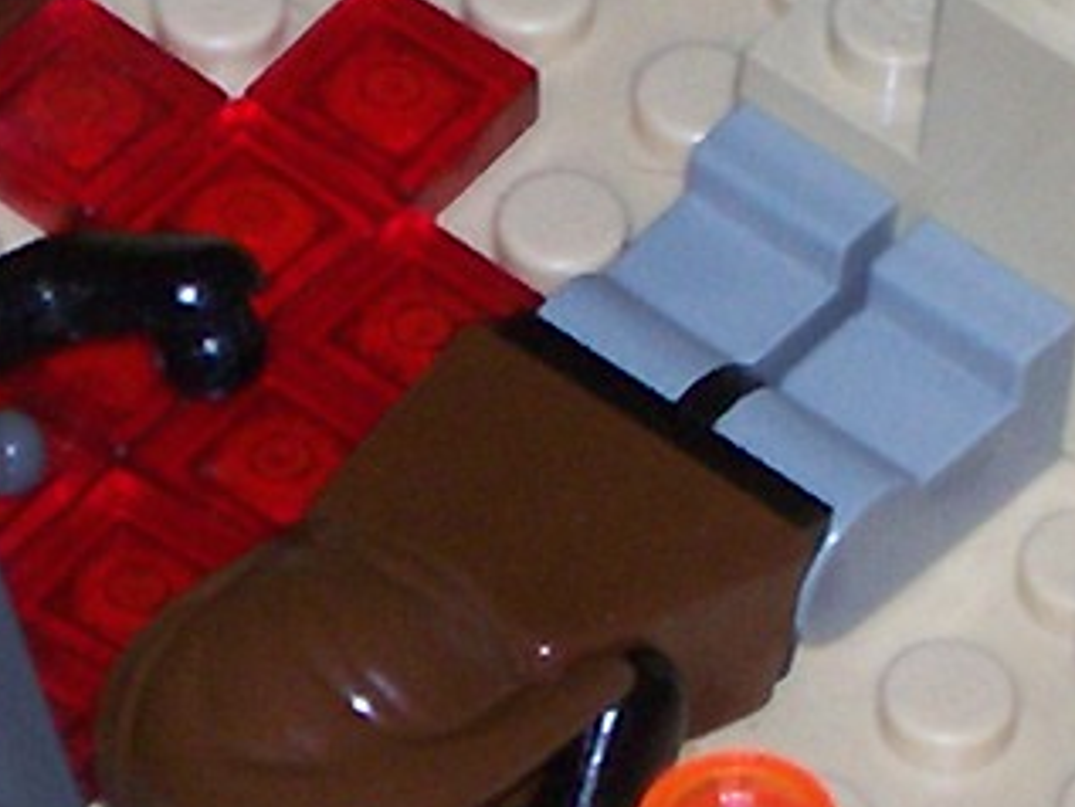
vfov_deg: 2.3
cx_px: 109
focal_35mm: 659
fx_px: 20473
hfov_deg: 3.0
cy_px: 359
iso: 80
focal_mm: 16.8
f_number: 4.6
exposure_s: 1/89.8
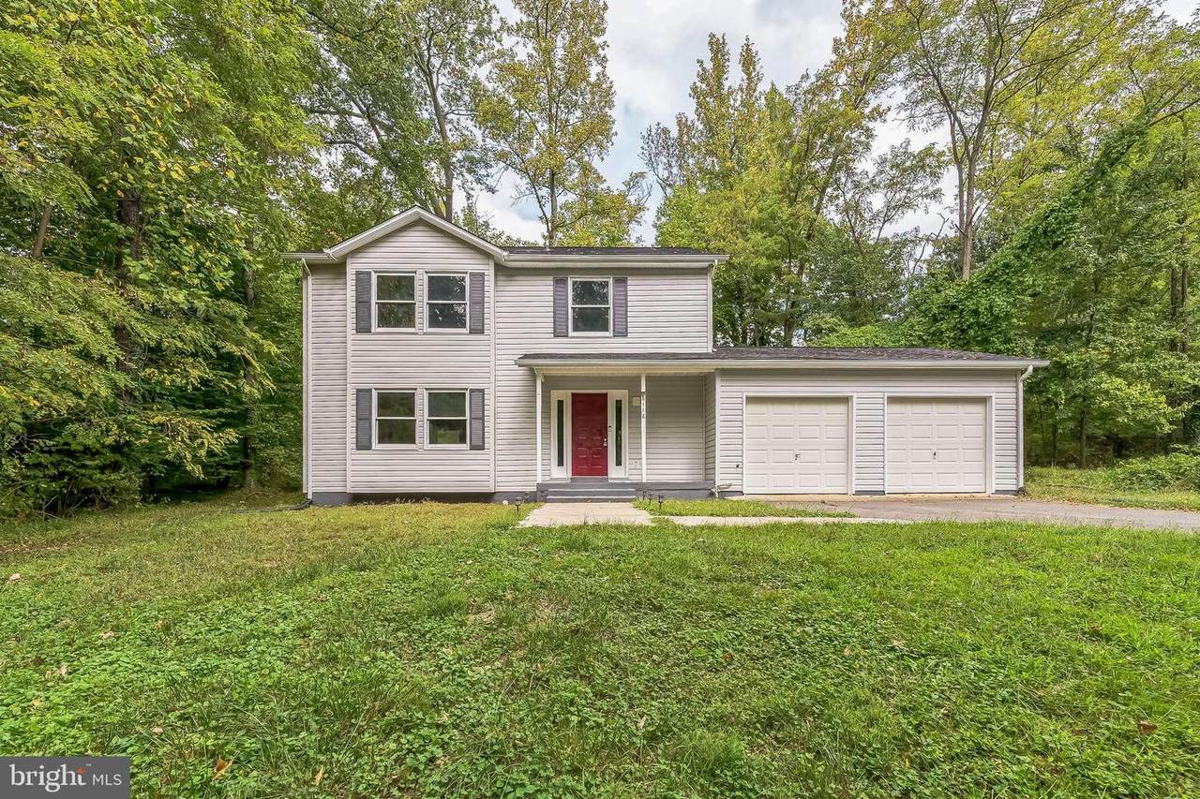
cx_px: 600
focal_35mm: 14
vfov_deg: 81.2
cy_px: 400
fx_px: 467
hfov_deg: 104.3
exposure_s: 1/125
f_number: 8
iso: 200
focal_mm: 14
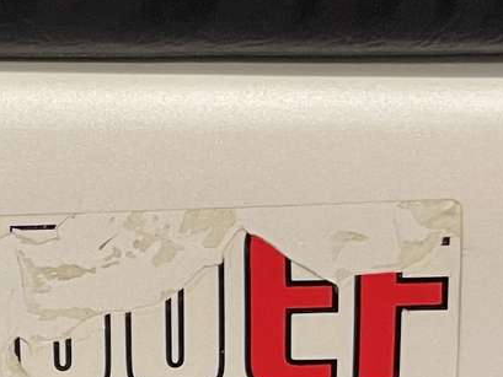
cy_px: 108
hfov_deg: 13.4
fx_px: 1846
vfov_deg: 11.7
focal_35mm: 127
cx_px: -485
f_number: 1.6
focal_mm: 4.2
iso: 125
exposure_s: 1/50
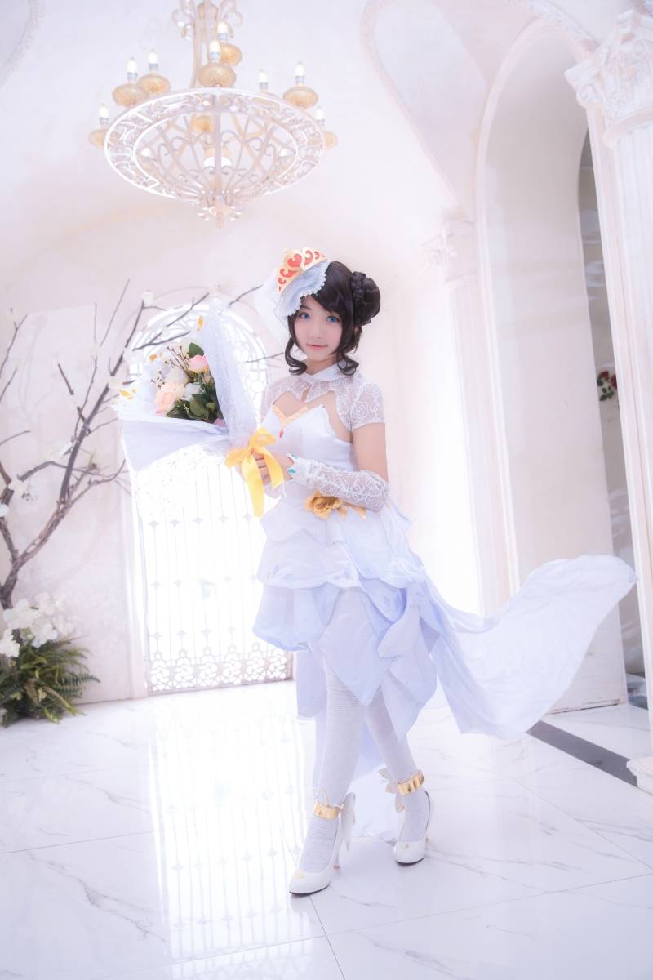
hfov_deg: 46.4
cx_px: 326
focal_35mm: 28
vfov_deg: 65.5
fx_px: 762
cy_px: 490
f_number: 4
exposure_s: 1/125
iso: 100
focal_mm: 28
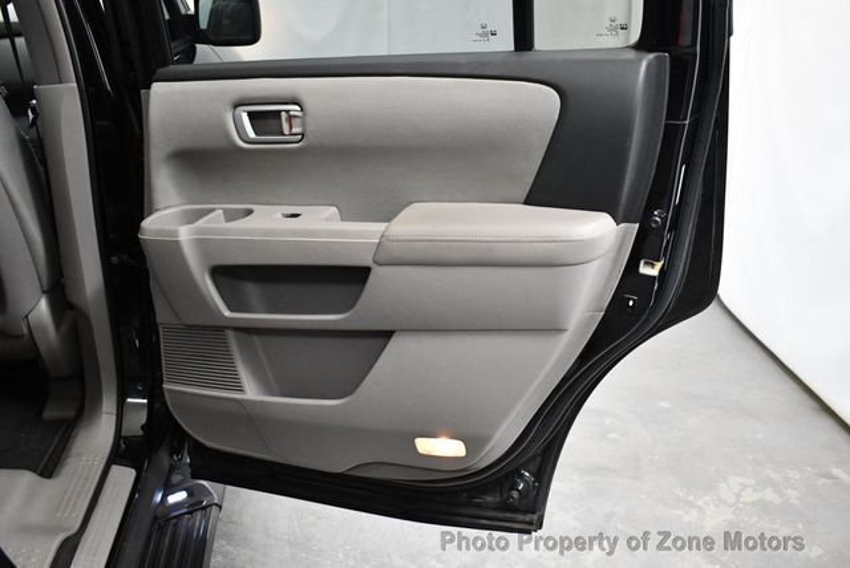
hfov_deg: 53.1
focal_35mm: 36
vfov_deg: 36.9
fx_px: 851
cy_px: 284
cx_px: 425
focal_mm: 18
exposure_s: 1/125
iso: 2800
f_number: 3.5
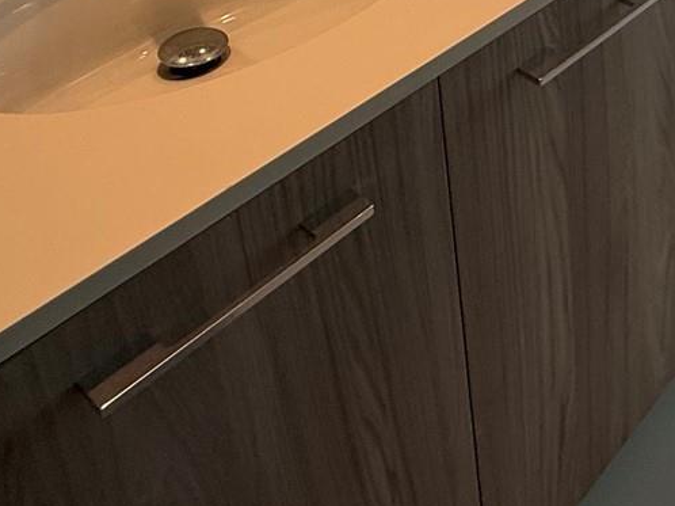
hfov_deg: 35.3
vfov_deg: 24.9
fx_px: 877
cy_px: -247
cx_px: 763
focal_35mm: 45
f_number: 2.2
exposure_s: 1/120
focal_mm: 2.22
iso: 64
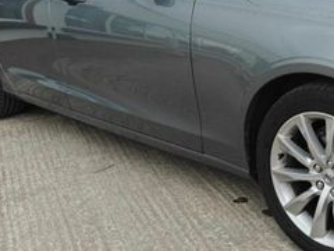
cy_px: 119
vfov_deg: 24.4
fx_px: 579
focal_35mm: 60
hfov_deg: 31.0
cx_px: 289
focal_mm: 6.06
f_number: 1.7
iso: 64
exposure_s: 1/207
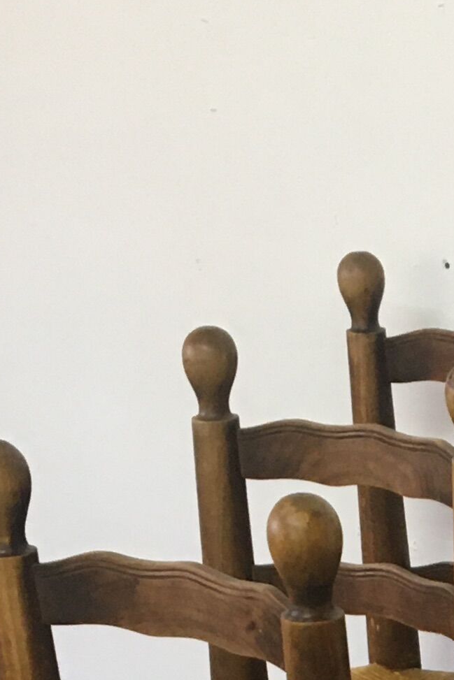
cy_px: 1044
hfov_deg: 10.7
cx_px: 604
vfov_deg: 15.1
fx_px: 2364
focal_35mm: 125
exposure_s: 1/33
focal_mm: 4.15
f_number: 2.2
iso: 125
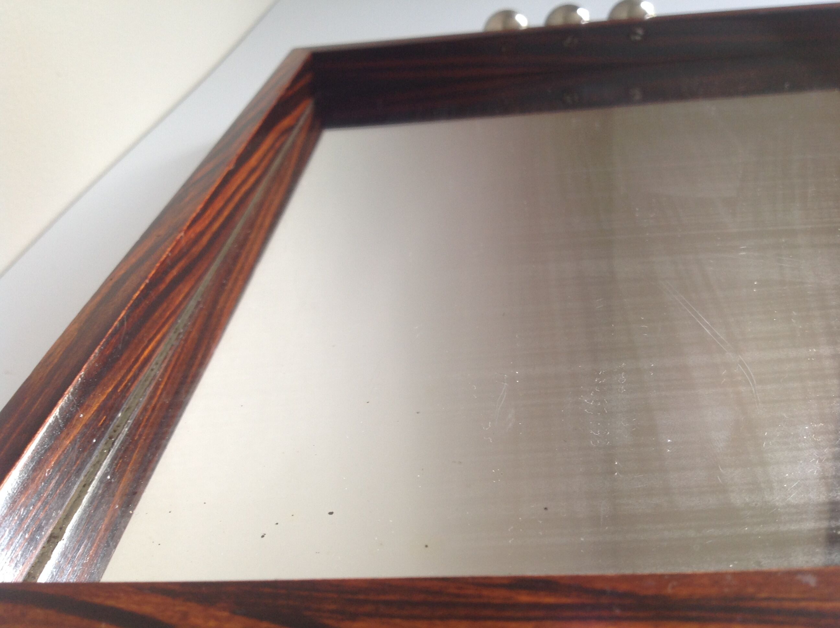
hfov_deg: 52.7
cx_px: 420
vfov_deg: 40.6
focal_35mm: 35
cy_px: 314
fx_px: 848
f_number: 2.4
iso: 50
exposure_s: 1/15
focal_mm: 4.28
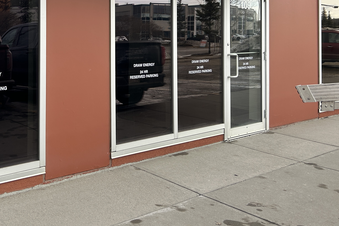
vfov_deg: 28.7
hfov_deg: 41.9
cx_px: 72
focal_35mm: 45
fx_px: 424
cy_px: 23
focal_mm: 5.7
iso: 50
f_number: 1.5
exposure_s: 1/674
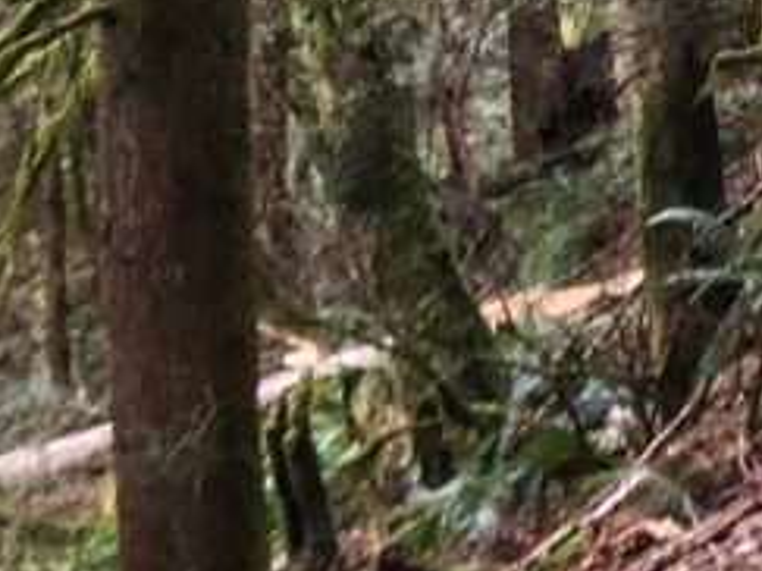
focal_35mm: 118
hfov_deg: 14.1
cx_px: 1521
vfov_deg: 11.6
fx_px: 2596
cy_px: -474
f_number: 1.8
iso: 100
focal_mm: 3.99
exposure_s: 1/5
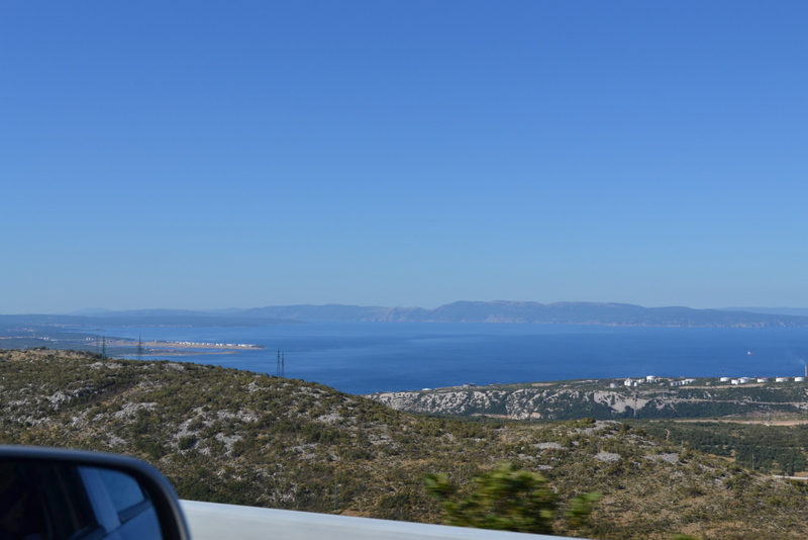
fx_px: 977
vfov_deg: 30.9
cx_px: 404
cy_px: 270
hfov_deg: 44.9
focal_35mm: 44
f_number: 8
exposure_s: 1/250
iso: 100
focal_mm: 29
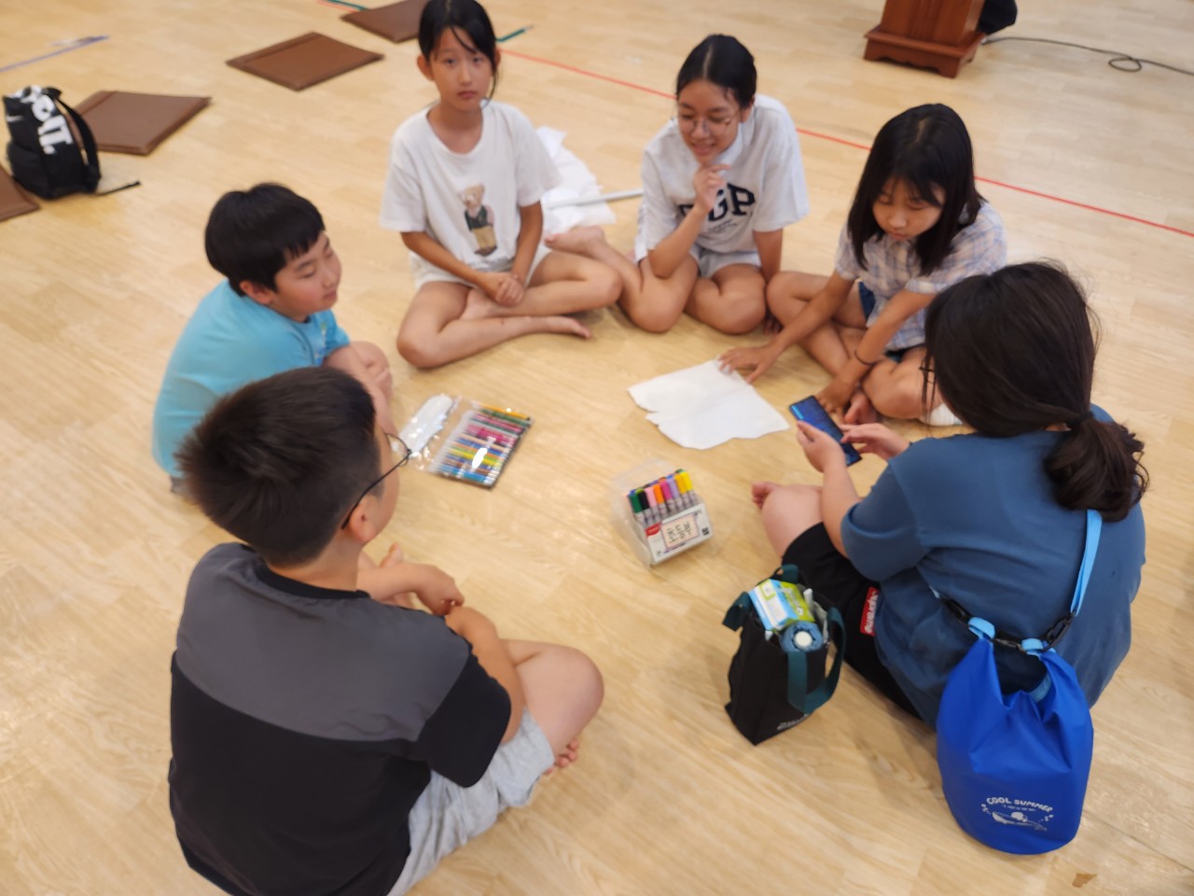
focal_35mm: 23
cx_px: 597
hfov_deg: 73.9
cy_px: 448
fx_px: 793
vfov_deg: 58.9
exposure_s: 1/120
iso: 100
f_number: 1.8
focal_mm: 5.4
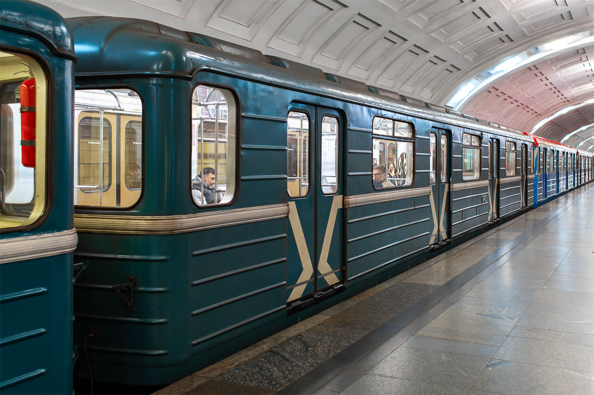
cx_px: 297
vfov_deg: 37.8
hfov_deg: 54.5
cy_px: 198
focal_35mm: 35
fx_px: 577
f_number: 4
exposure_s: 1/30
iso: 1250
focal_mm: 35
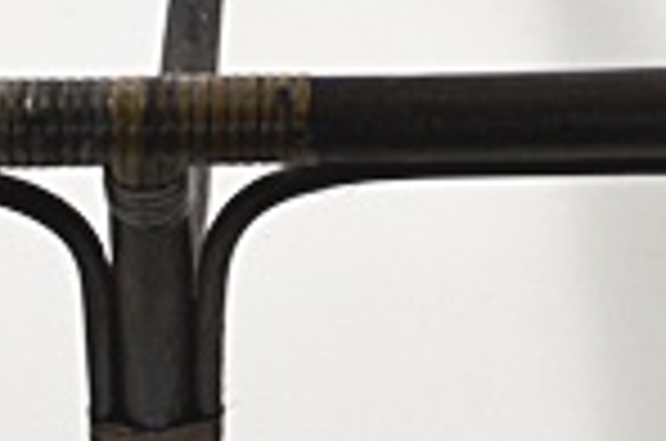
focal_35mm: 128
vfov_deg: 10.5
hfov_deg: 16.0
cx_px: 189
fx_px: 2363
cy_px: -110
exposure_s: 1/80
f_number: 4.5
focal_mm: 18
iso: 400
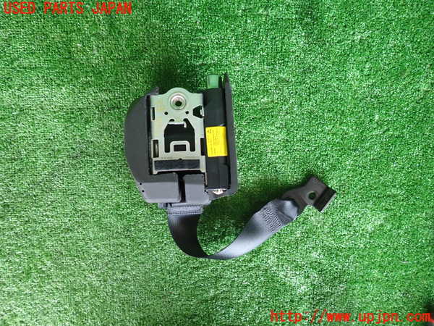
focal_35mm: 25
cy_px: 163
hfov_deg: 69.4
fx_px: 313
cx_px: 217
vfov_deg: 54.9
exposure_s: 1/50
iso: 200
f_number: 2
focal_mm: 4.5
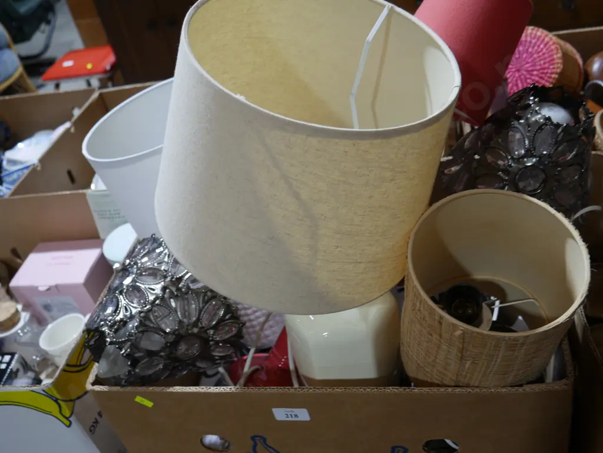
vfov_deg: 39.7
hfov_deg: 51.3
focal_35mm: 36
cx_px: 302
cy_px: 226
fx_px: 627
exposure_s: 1/60
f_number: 4
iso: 250
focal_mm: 18
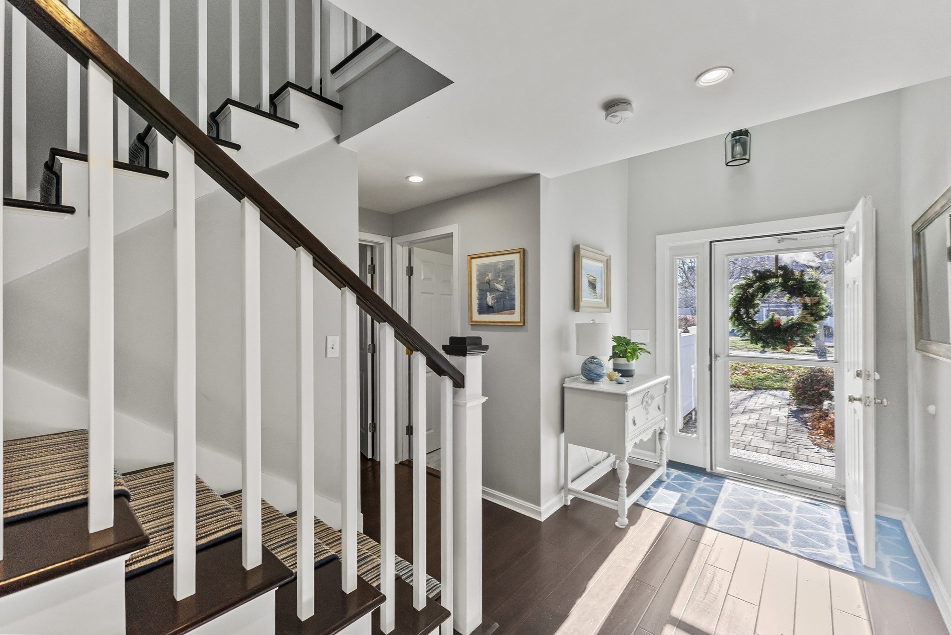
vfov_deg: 81.3
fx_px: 370
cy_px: 318
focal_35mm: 14
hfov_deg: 104.2
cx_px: 476
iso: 1250
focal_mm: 14
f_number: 5.6
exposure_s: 1/200
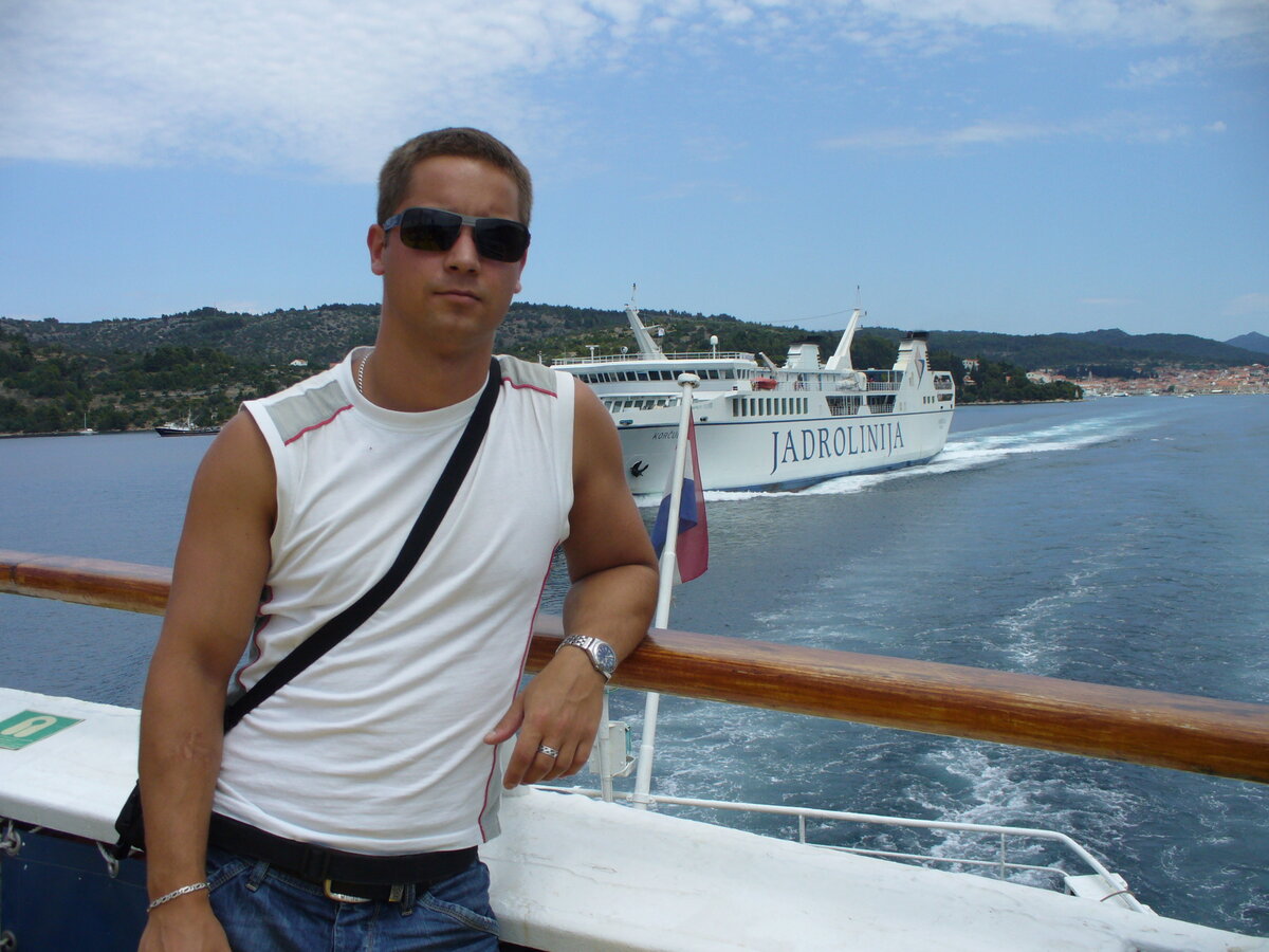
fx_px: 1356
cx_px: 634
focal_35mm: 37
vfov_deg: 38.7
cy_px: 476
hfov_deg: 50.1
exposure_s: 1/500
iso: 80
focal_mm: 6.1
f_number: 5.6
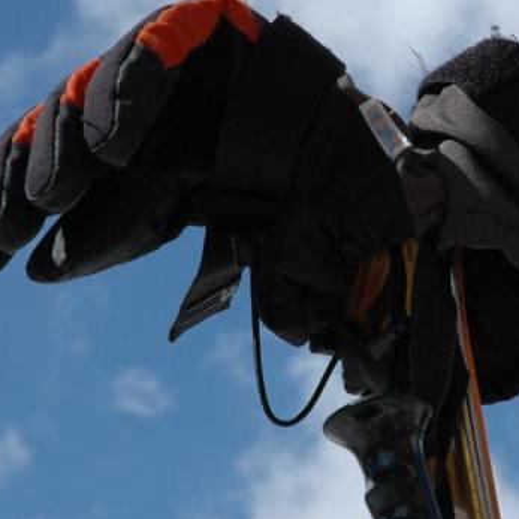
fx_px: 4461
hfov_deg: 6.6
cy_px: 268
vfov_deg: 6.7
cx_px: 419
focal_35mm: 263
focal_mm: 70
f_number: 11
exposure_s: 1/500
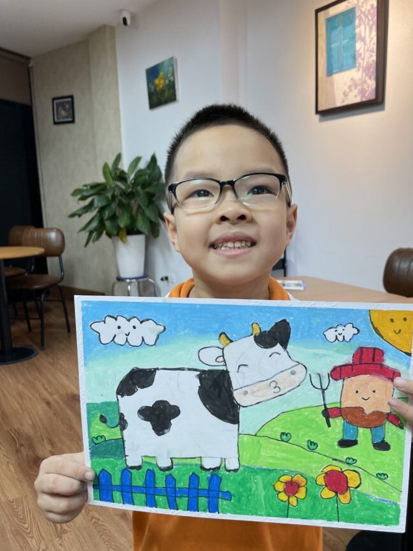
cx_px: 234
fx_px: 477
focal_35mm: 30
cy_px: 294
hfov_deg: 46.7
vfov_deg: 59.9
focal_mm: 4.2
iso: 64
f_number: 1.6
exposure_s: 1/100
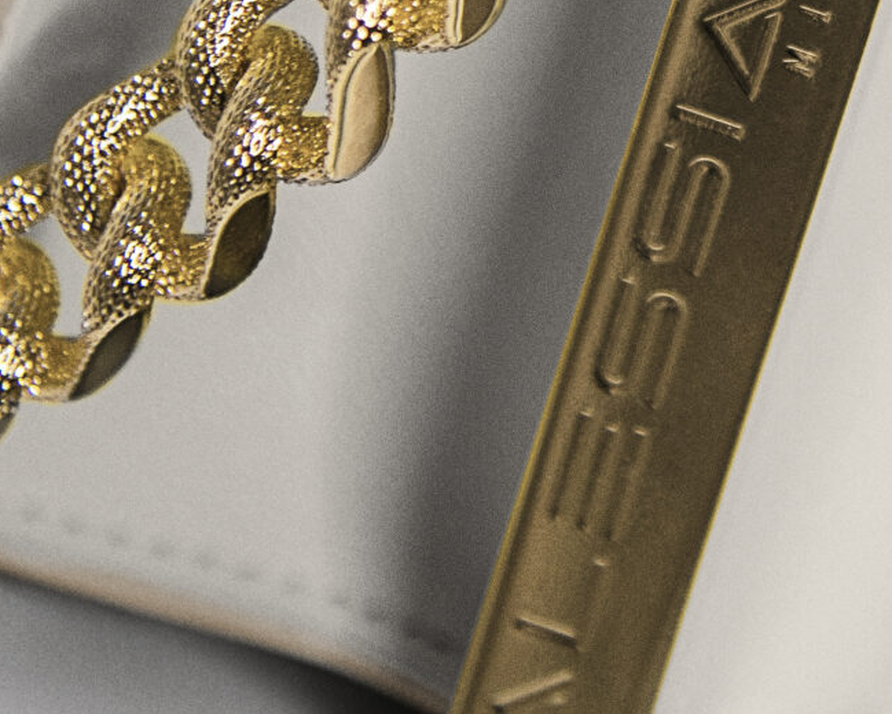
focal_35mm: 259
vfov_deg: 5.9
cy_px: -162
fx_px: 6837
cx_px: 889
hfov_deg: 7.4
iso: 1000
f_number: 4
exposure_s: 1/80
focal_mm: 70
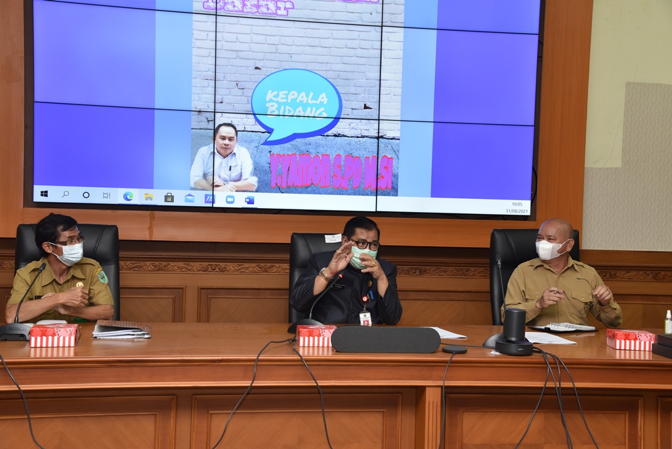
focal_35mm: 48
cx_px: 336
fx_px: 896
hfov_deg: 41.1
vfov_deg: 28.1
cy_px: 224
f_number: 7.1
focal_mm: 48
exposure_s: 1/60
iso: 800
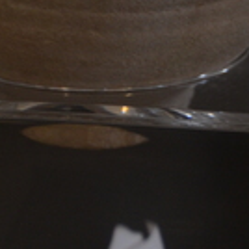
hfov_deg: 5.3
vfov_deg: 5.2
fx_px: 2669
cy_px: -230
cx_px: 132
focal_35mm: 328
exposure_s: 1/10
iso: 800
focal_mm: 52
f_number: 4.8
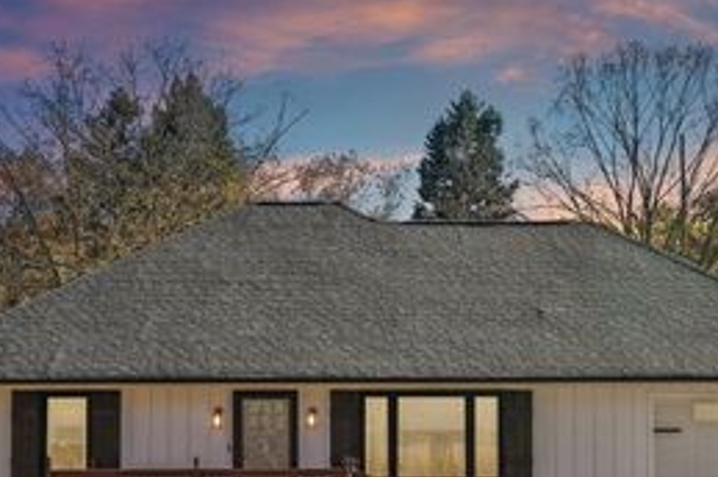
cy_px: 453
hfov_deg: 34.5
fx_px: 1155
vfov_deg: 22.6
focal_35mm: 58
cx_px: 408
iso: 100
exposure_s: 1/60
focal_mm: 20
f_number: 8
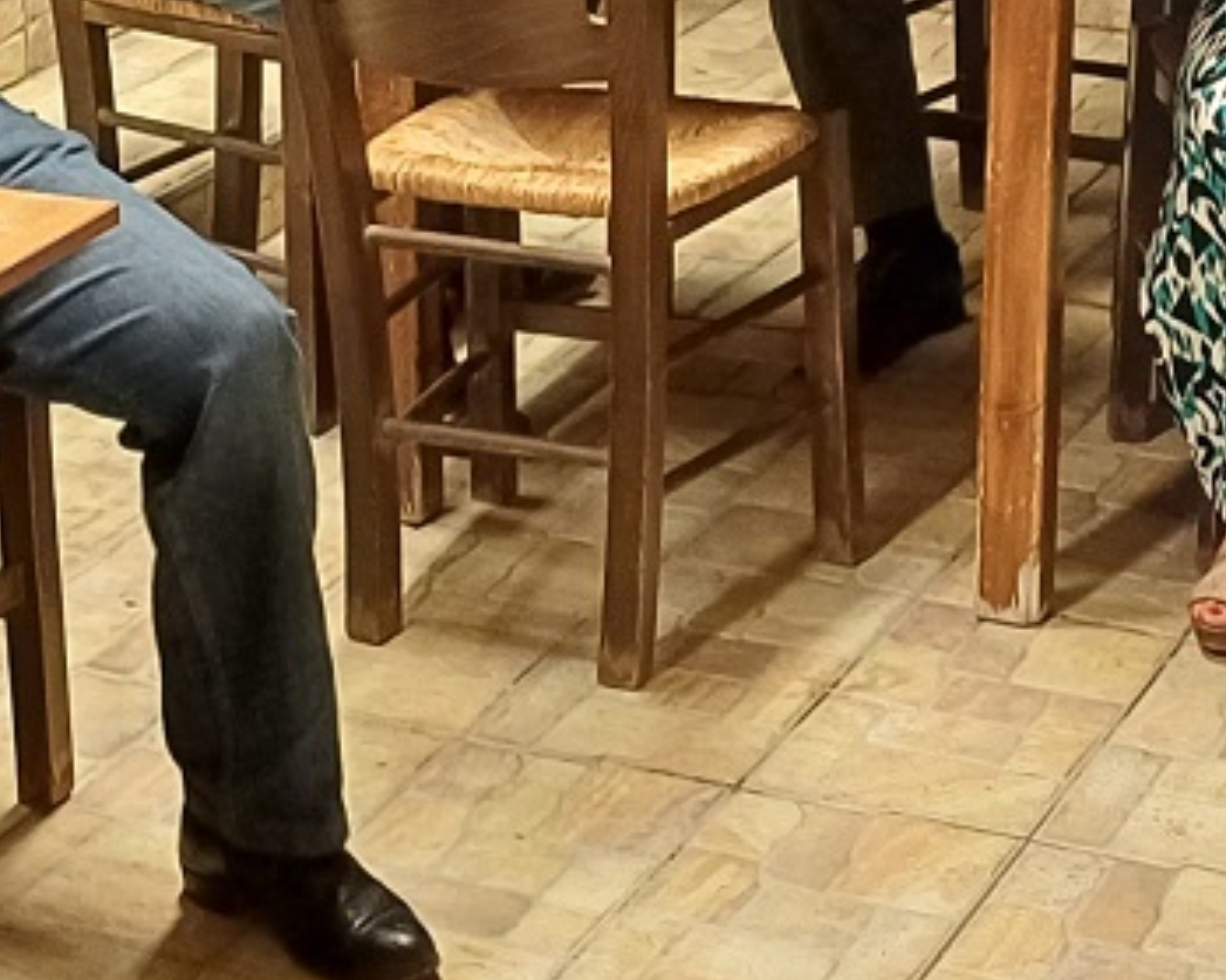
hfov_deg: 18.3
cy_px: 209
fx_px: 3809
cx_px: 562
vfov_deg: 14.6
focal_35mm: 105
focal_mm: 4.65
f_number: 1.8
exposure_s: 1/25
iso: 500
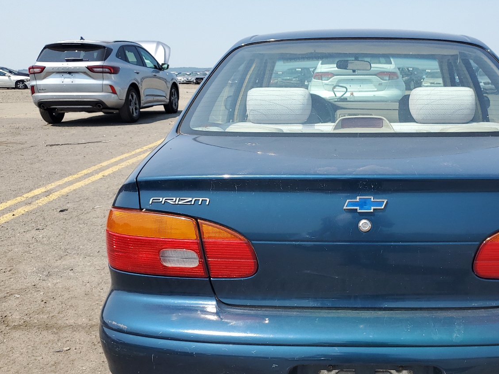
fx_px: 533
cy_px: 229
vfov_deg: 38.5
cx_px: 347
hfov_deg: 49.0
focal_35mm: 37
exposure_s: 1/2000
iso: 50
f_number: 1.5
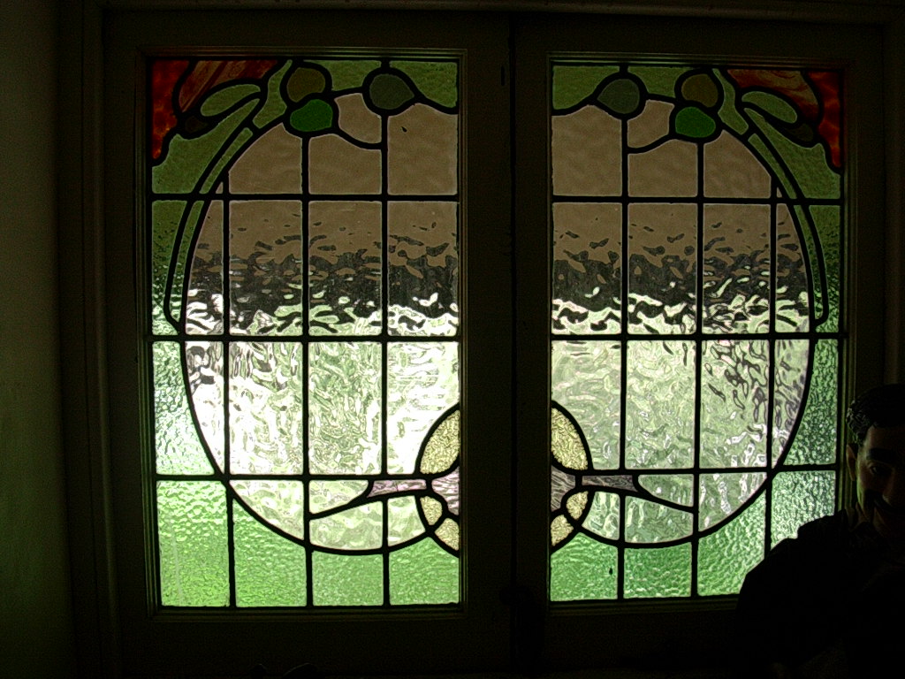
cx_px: 452
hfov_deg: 50.1
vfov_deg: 38.7
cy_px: 340
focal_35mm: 37
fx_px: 967
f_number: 2.7
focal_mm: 5.6
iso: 70
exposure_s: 1/49.3
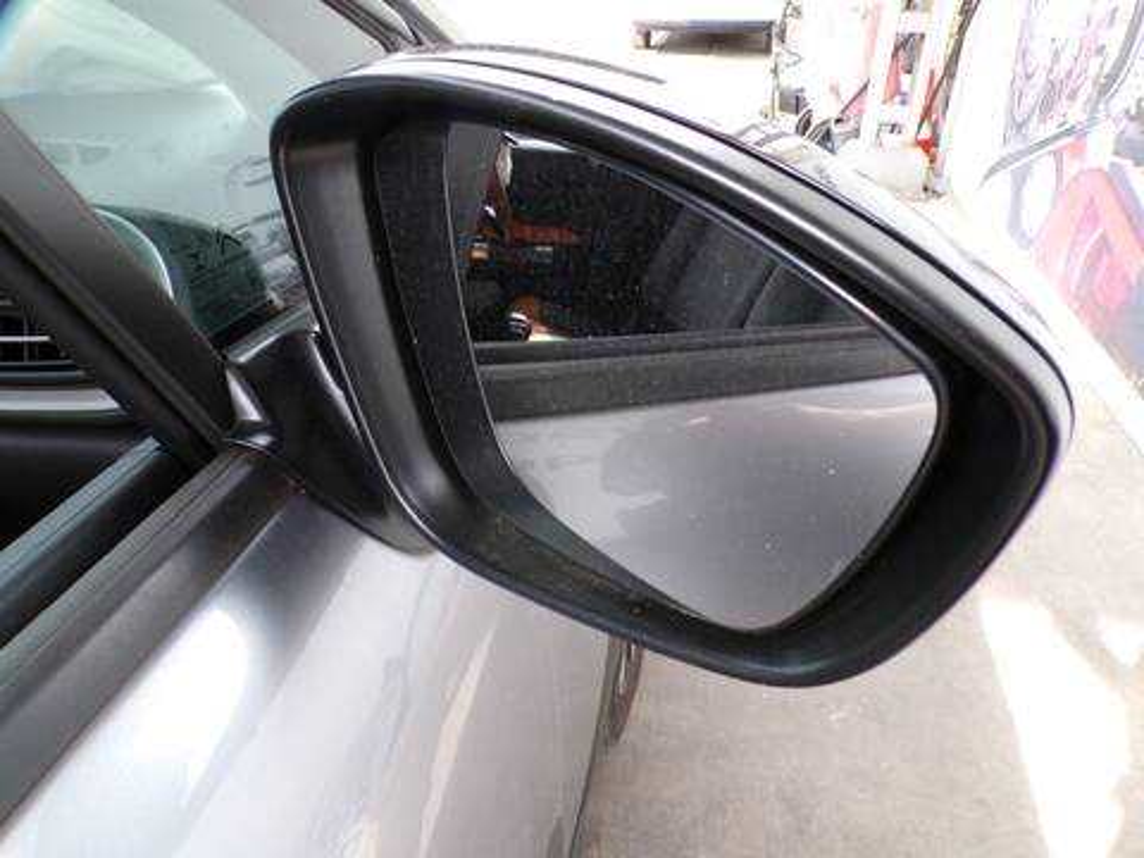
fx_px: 793
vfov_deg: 56.8
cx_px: 572
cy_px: 429
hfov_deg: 71.6
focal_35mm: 24
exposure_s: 1/50
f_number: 4.4
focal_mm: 4.3
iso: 100
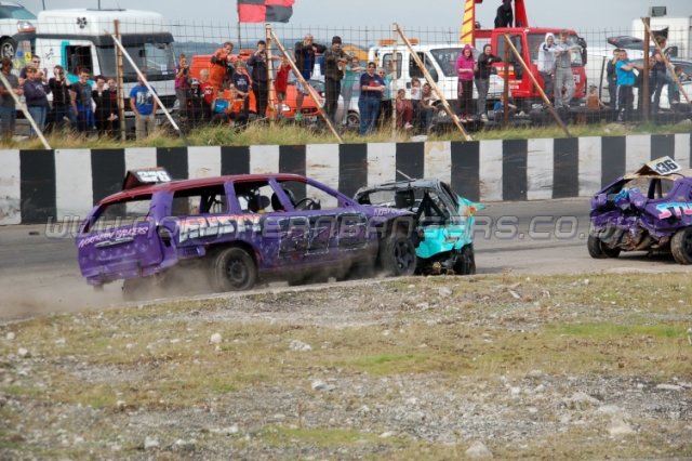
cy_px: 230
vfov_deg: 11.7
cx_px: 346
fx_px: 2248
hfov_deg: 17.5
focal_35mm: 117
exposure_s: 1/1000
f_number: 5.6
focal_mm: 78
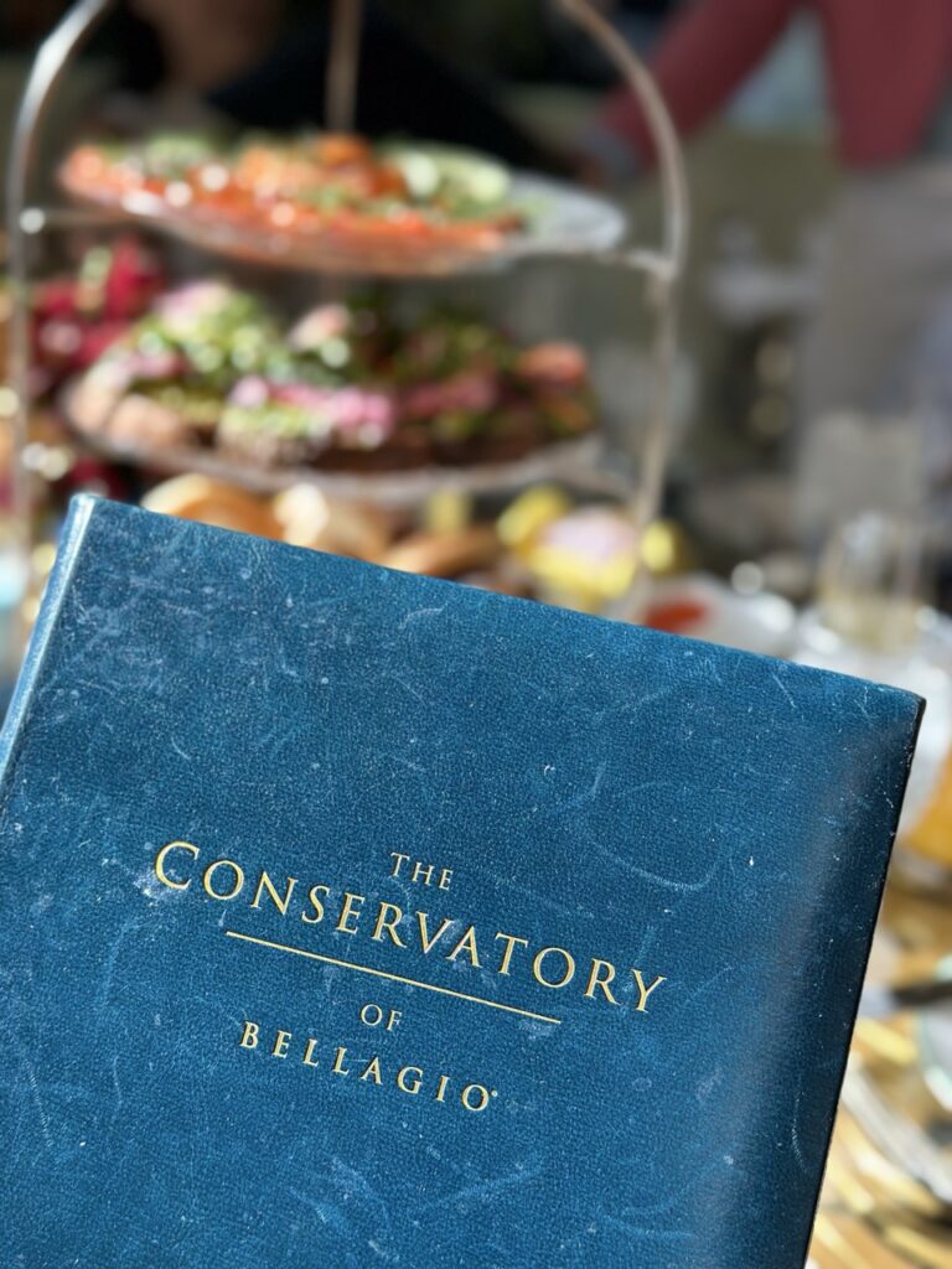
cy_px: 634
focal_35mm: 48
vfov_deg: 39.7
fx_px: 1760
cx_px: 476
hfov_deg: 30.3
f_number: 1.78
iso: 80
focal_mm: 6.86
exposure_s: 1/396
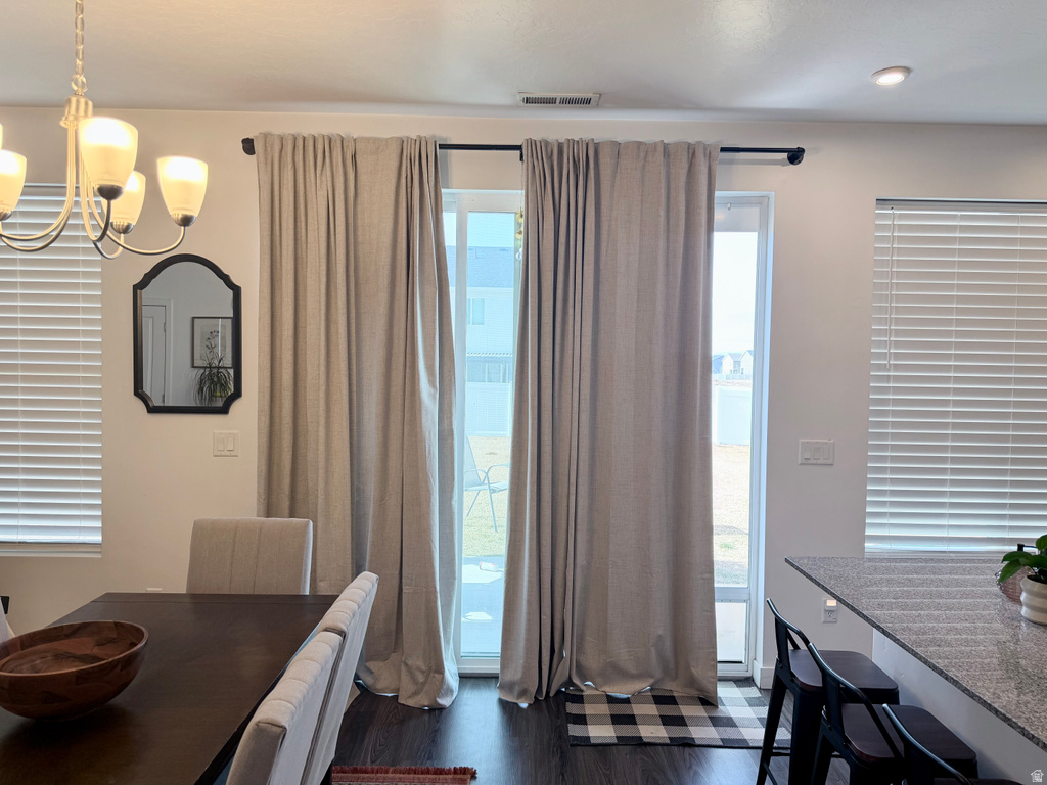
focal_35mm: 24
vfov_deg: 56.8
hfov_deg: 71.6
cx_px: 524
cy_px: 392
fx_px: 726
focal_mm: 6.76
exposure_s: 1/172
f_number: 1.78
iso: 80
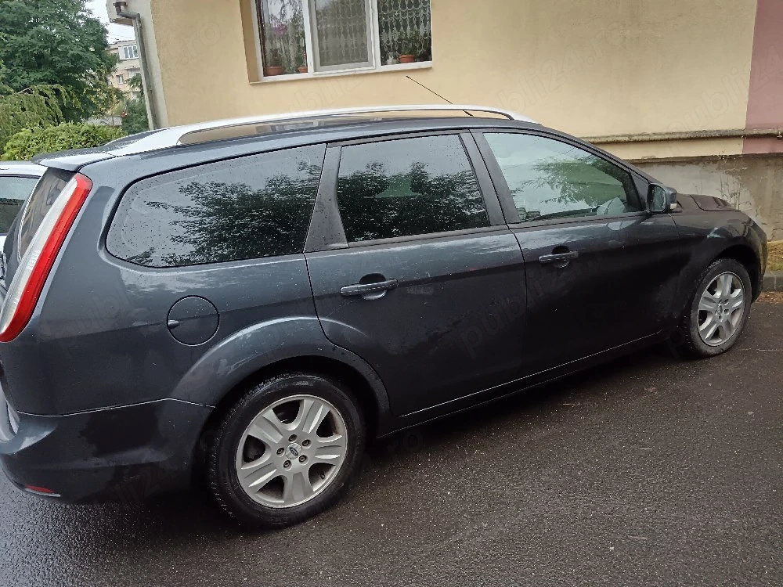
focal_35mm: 27
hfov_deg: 65.3
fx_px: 611
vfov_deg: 51.4
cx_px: 392
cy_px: 294
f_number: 1.9
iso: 3231
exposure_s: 1/100
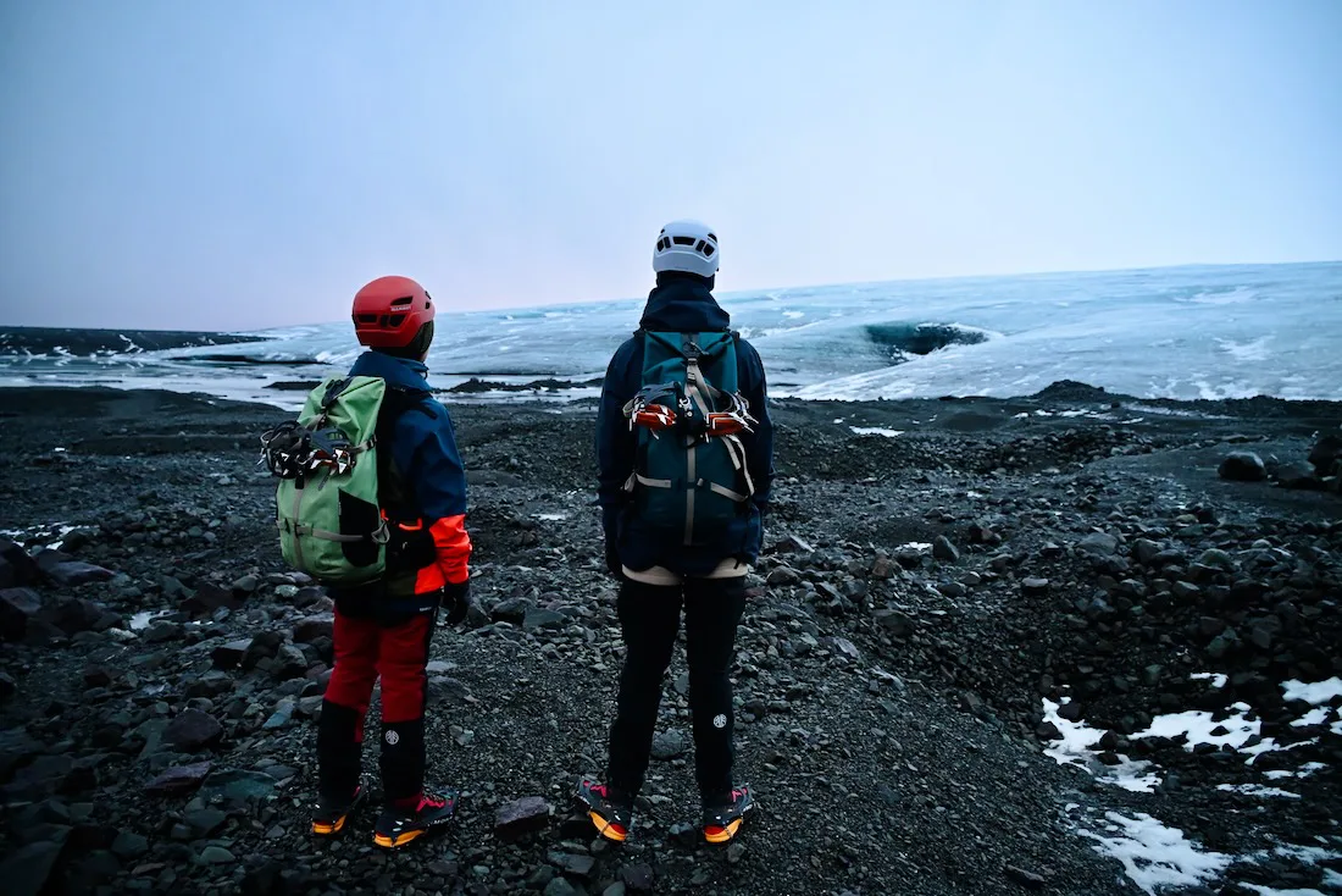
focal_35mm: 24
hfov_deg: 73.7
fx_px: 895
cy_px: 448
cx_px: 671
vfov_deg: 53.2
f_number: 4
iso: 3200
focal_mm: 24
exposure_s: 1/100
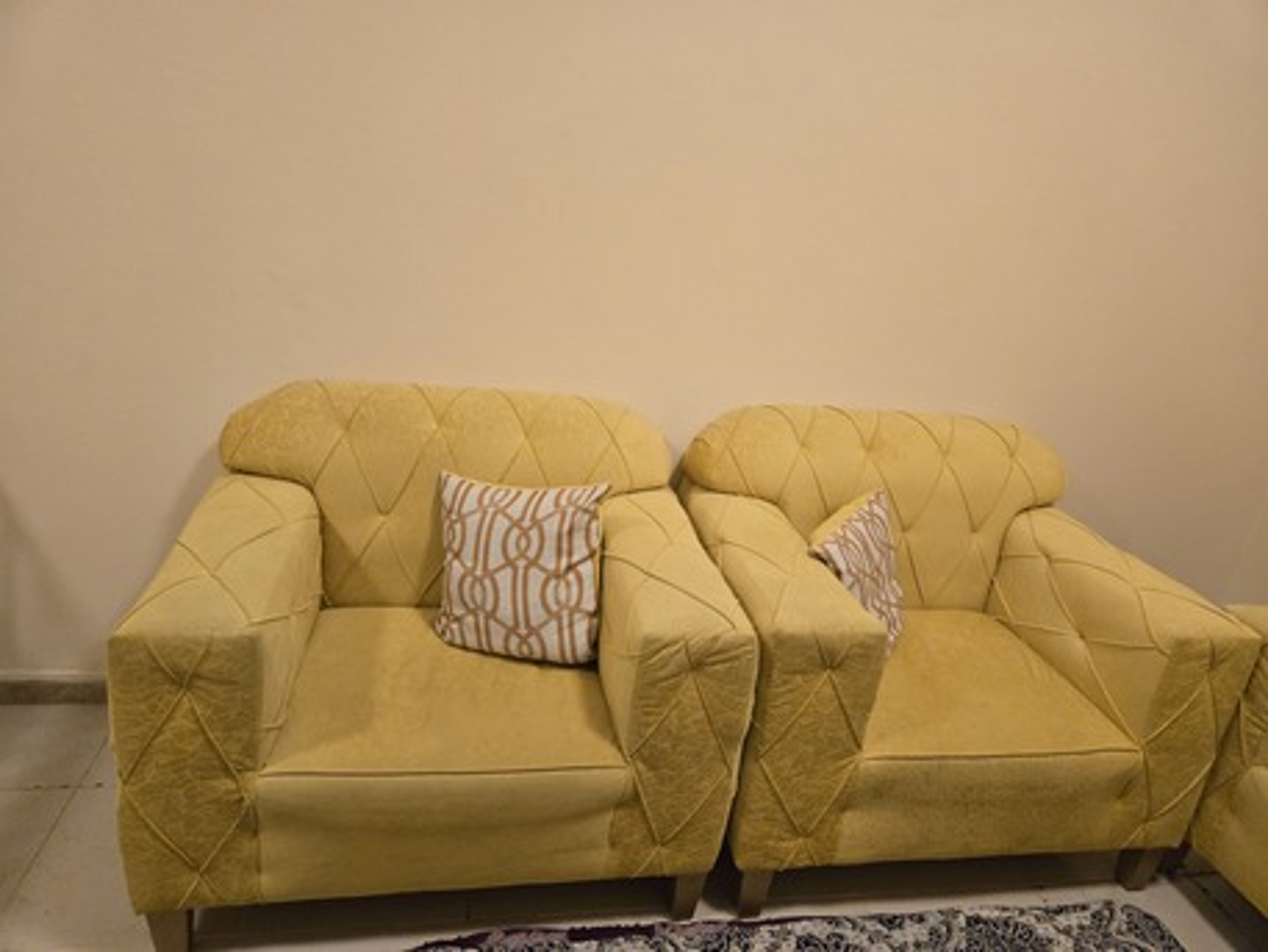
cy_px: 476
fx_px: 843
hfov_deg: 73.9
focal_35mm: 23
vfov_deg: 58.9
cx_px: 634
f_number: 1.8
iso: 1000
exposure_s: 1/100
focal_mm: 5.4
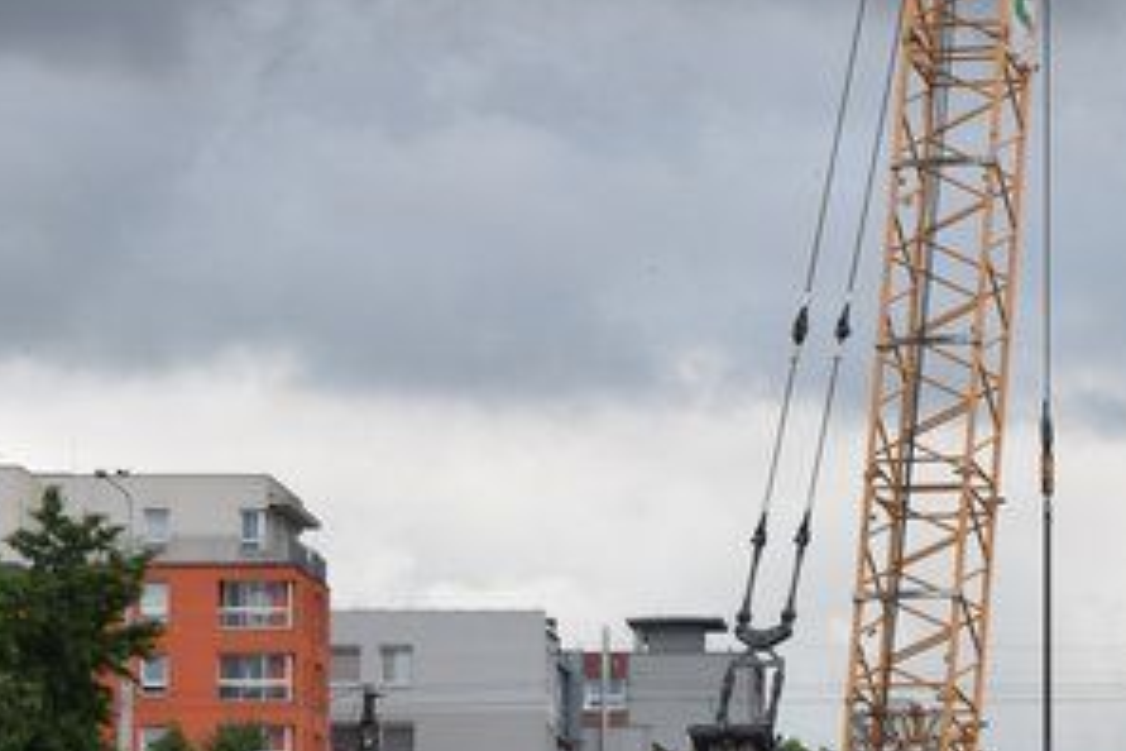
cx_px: 1365
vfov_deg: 6.3
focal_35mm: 217
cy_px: 457
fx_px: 6787
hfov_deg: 9.4
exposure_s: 1/250
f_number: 8
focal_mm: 42
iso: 200
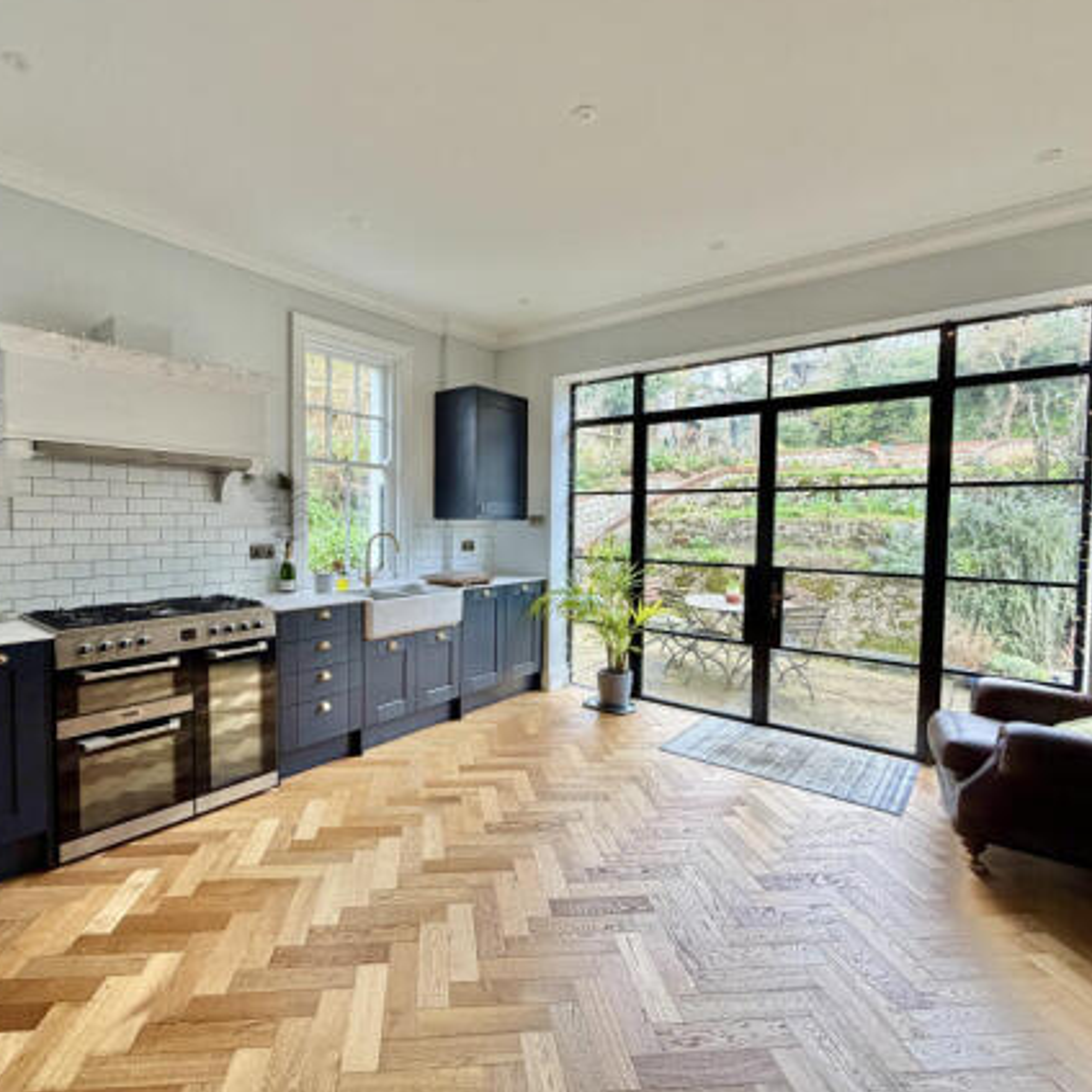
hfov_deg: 83.7
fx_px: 607
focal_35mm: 17
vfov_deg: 84.0
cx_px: 485
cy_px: 545
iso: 125
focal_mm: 2.22
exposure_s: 1/121
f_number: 2.2
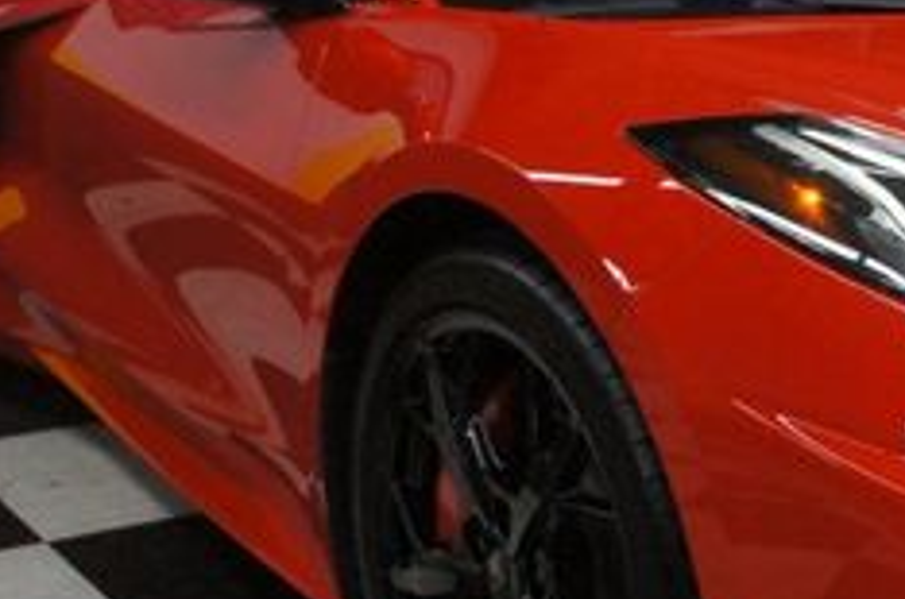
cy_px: 305
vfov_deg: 18.3
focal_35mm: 74
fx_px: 1856
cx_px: 948
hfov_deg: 25.7
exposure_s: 1/160
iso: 3200
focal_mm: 18
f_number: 7.1
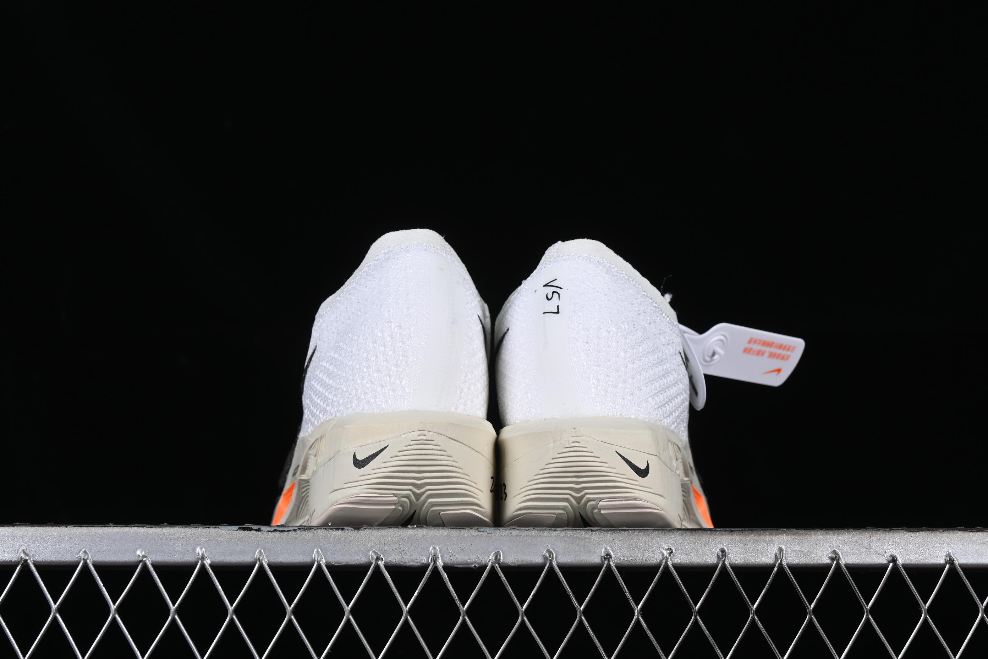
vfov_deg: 18.2
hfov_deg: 27.0
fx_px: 2058
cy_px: 330
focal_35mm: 75
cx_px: 494
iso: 160
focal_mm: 50
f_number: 9
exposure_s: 1/80
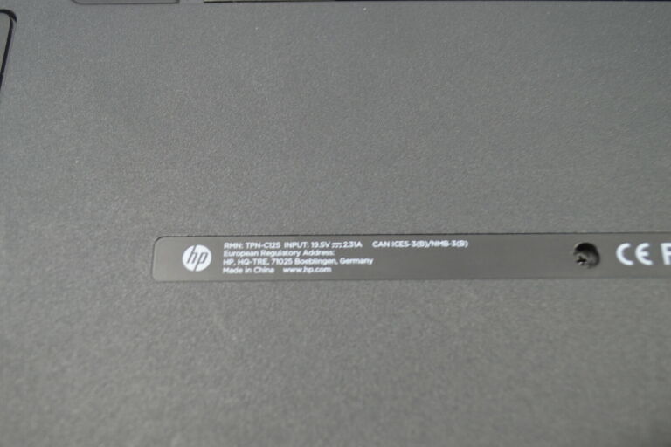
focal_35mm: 42
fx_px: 783
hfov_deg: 46.4
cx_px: 336
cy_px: 224
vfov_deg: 31.9
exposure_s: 1/30
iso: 400
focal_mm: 28
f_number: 4.5
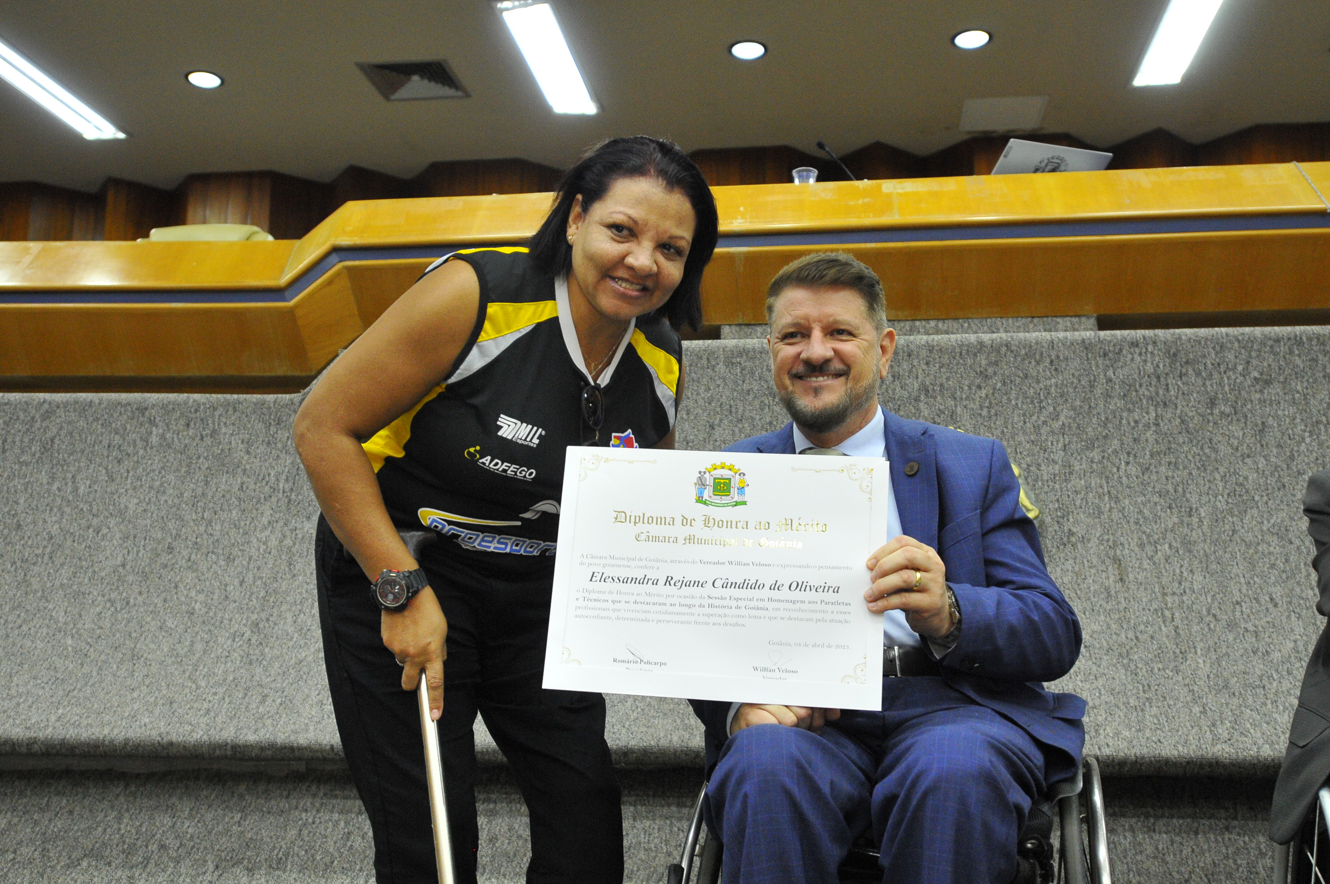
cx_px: 665
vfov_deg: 36.8
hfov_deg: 53.2
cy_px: 442
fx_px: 1328
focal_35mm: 36
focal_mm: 24
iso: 1600
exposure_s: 1/125
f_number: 2.8
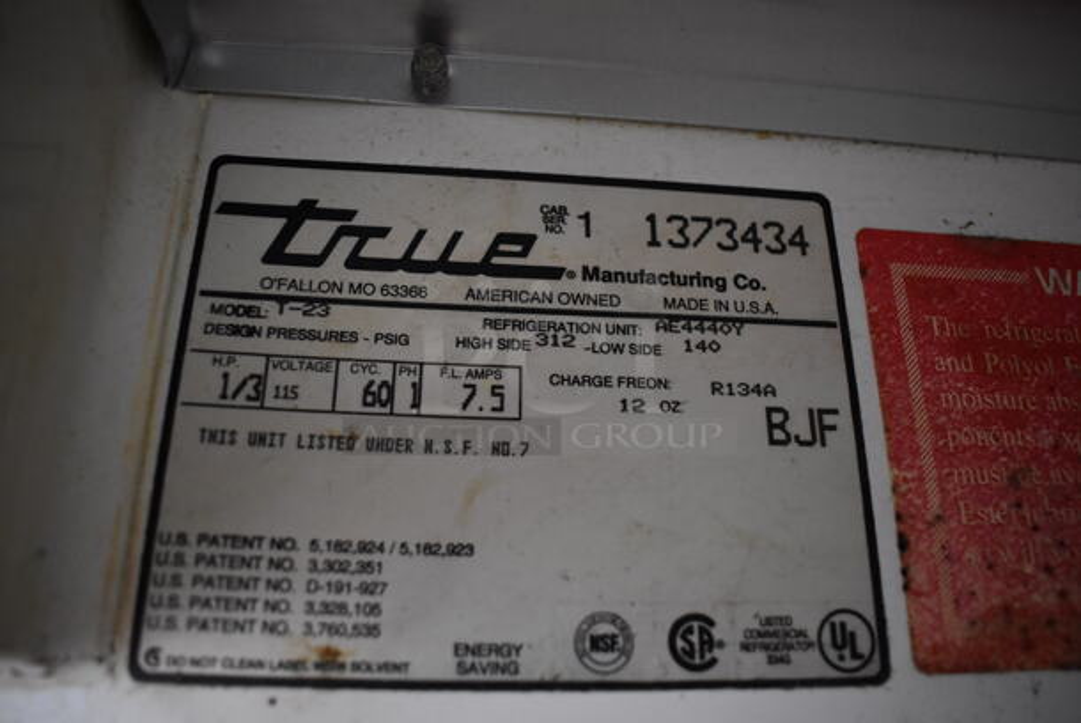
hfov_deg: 67.3
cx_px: 540
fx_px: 812
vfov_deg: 48.0
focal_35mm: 27
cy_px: 362
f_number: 4
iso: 2800
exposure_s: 1/60
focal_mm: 18
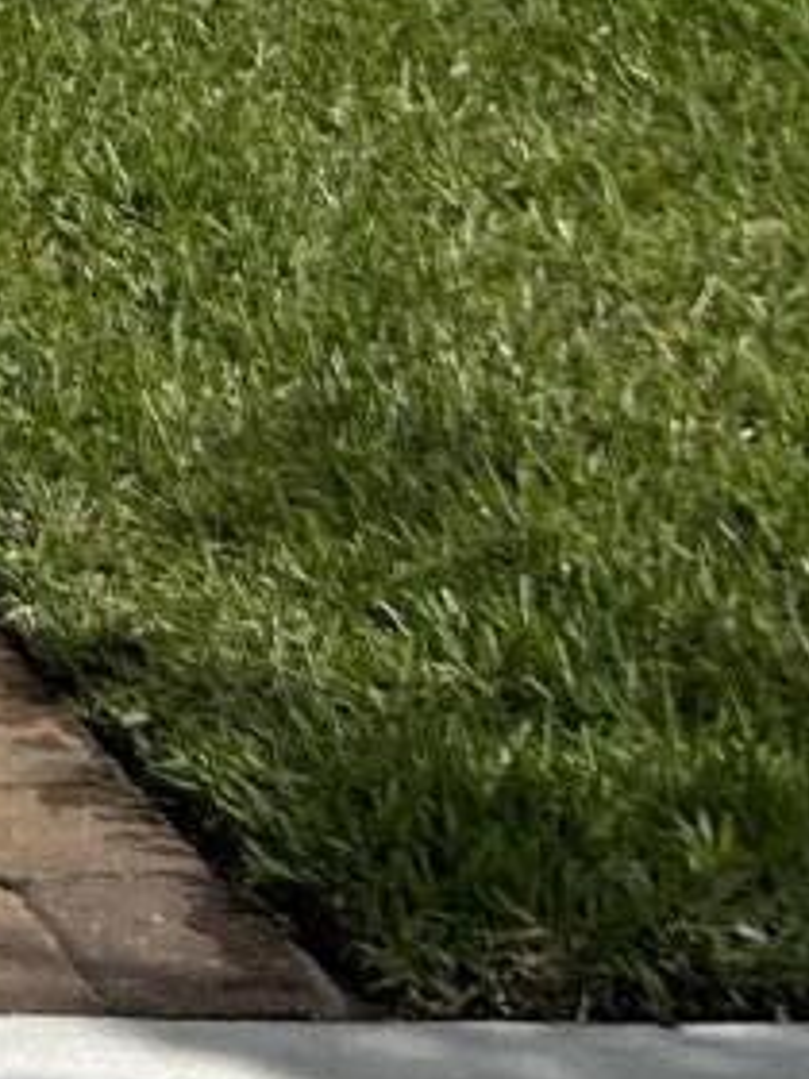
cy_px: -1738
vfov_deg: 9.2
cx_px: -2061
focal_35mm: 186
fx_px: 5796
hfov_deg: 6.8
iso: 50
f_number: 1.5
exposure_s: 1/8000
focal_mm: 5.7
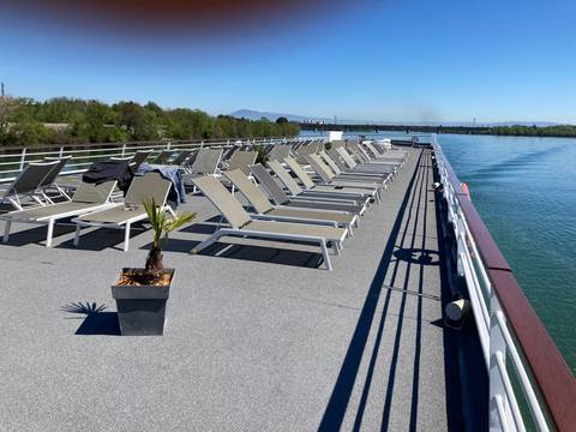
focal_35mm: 28
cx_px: 288
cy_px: 216
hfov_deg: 63.4
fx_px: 466
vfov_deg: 49.7
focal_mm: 3.99
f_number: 1.8
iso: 20
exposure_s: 1/2404
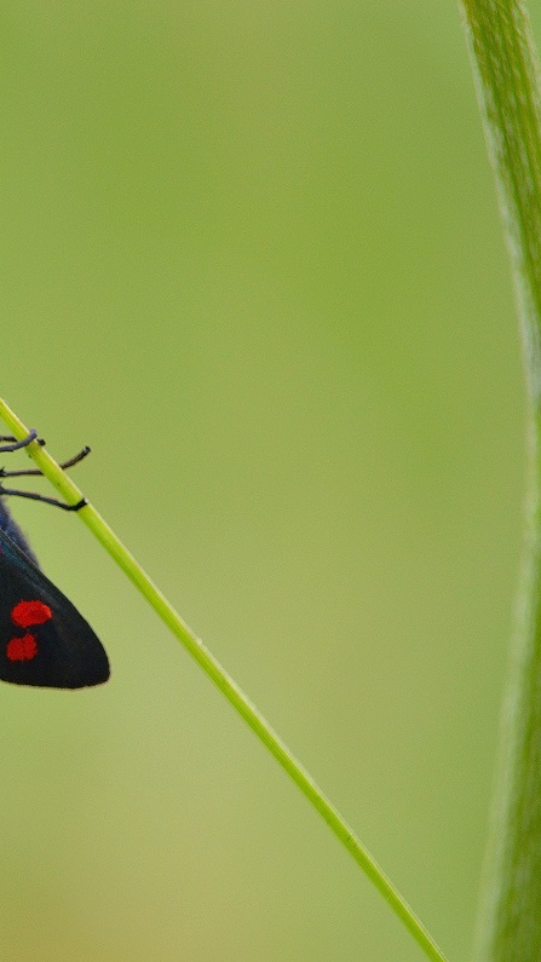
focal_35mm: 711
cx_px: -79
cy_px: 481
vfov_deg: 3.0
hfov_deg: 1.7
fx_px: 18138
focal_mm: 300
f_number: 5.6
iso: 400
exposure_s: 1/250
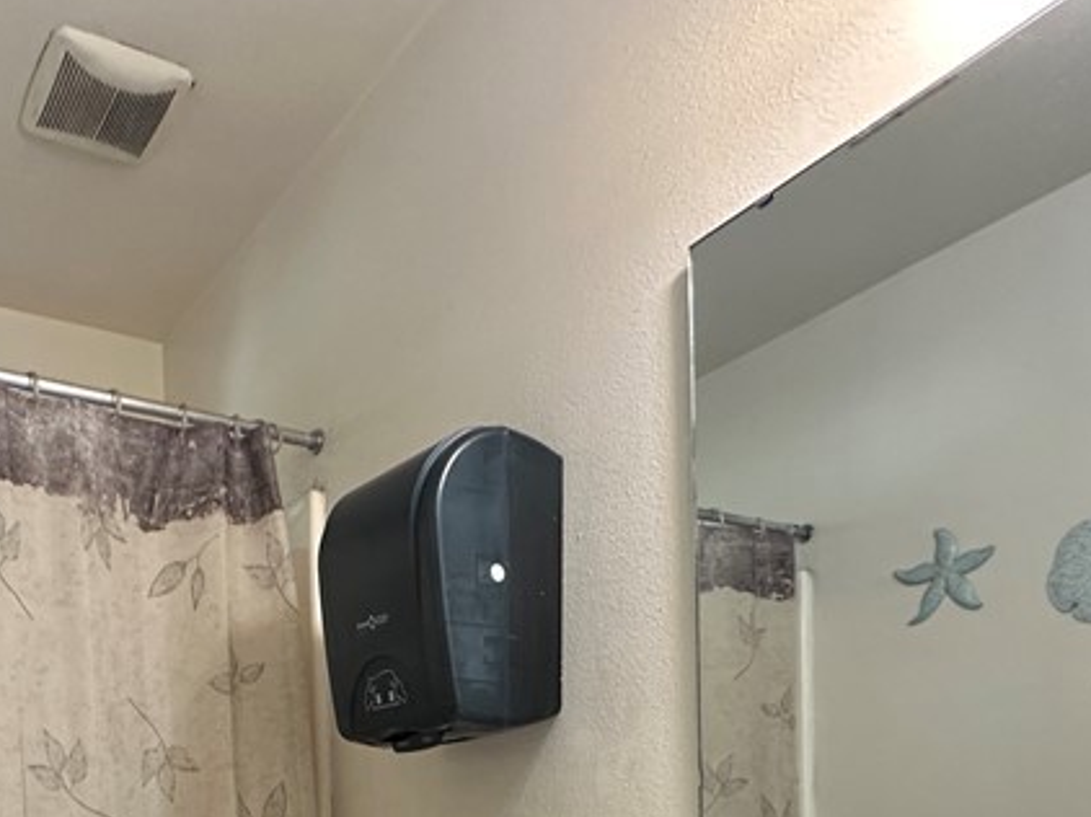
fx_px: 1071
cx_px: 277
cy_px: 951
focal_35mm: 34
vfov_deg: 34.5
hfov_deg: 51.7
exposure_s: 1/60
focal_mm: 2.22
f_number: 2.2
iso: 200
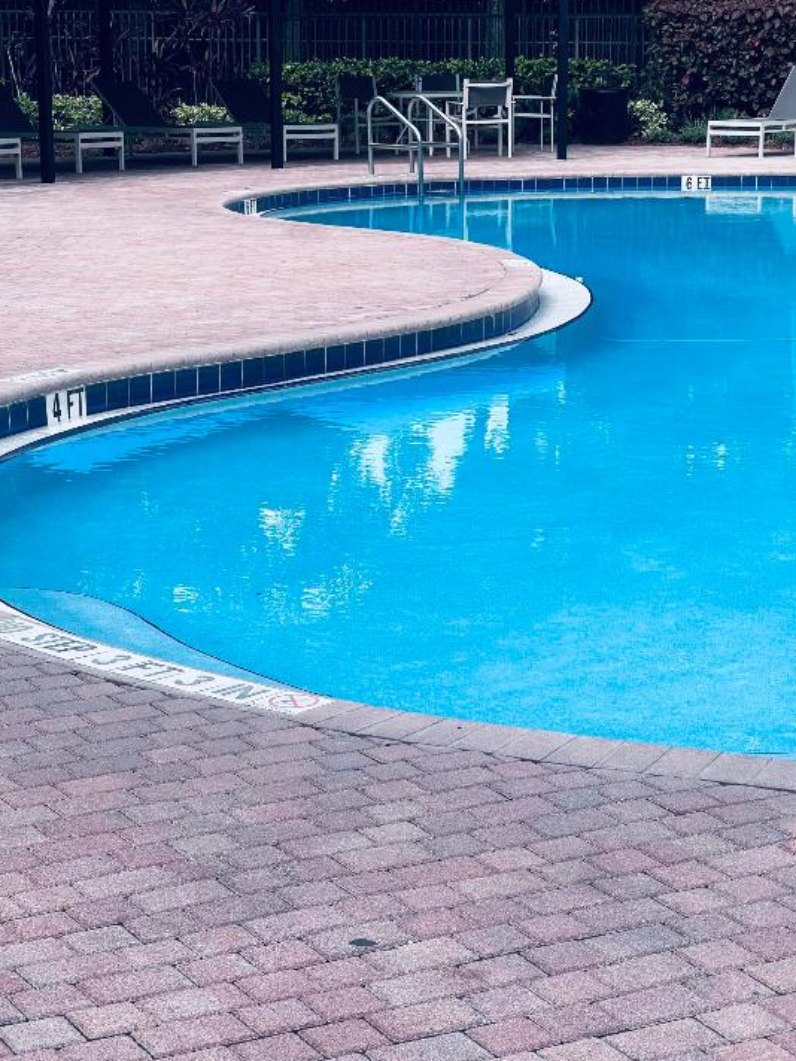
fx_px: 2545
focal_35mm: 83
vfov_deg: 23.6
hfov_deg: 17.8
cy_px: 517
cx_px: 410
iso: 32
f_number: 2.8
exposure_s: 1/303
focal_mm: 9
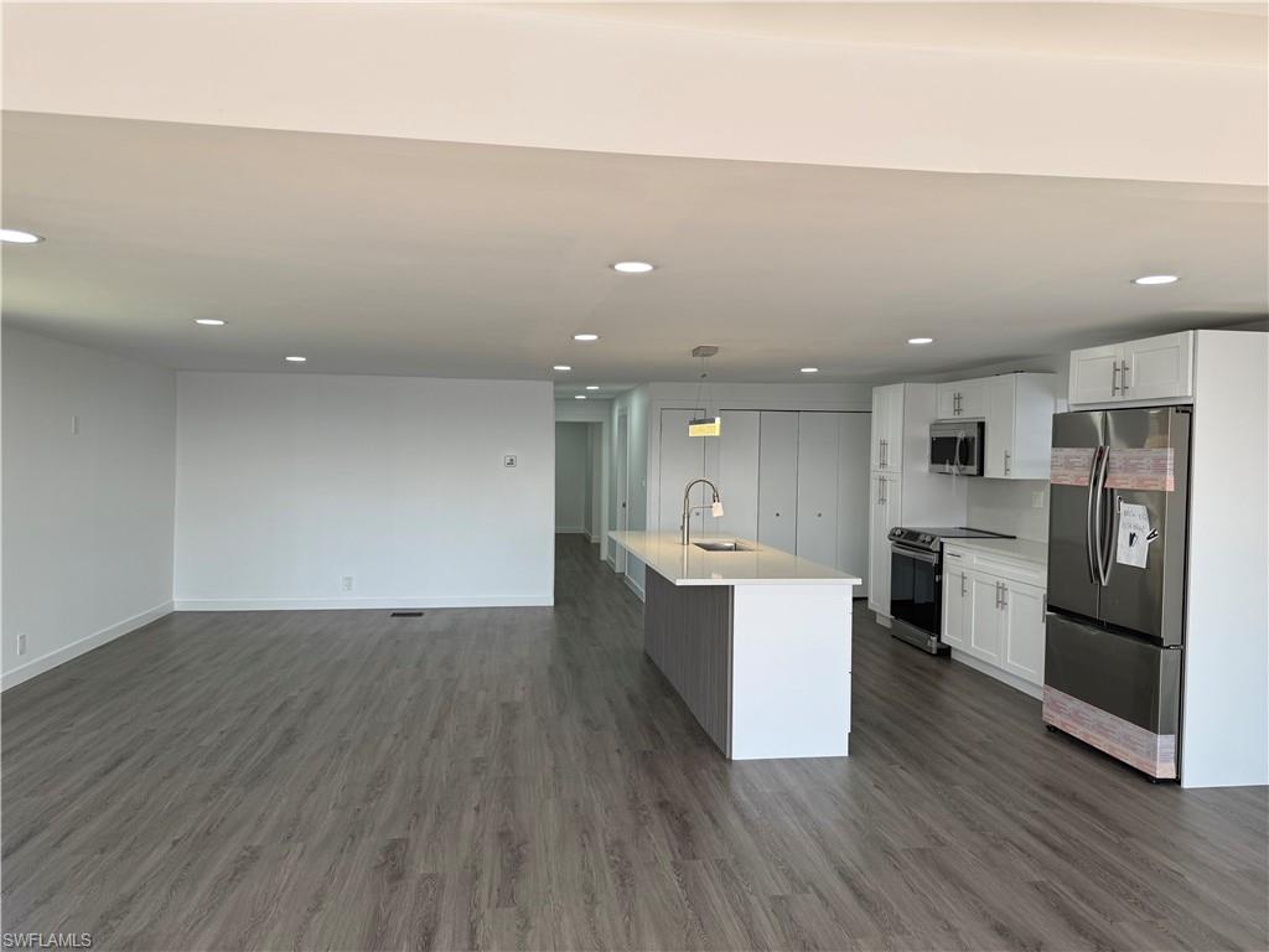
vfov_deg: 56.8
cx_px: 634
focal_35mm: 24
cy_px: 476
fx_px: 880
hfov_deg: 71.6
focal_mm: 6.76
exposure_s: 1/231
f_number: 1.78
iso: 64
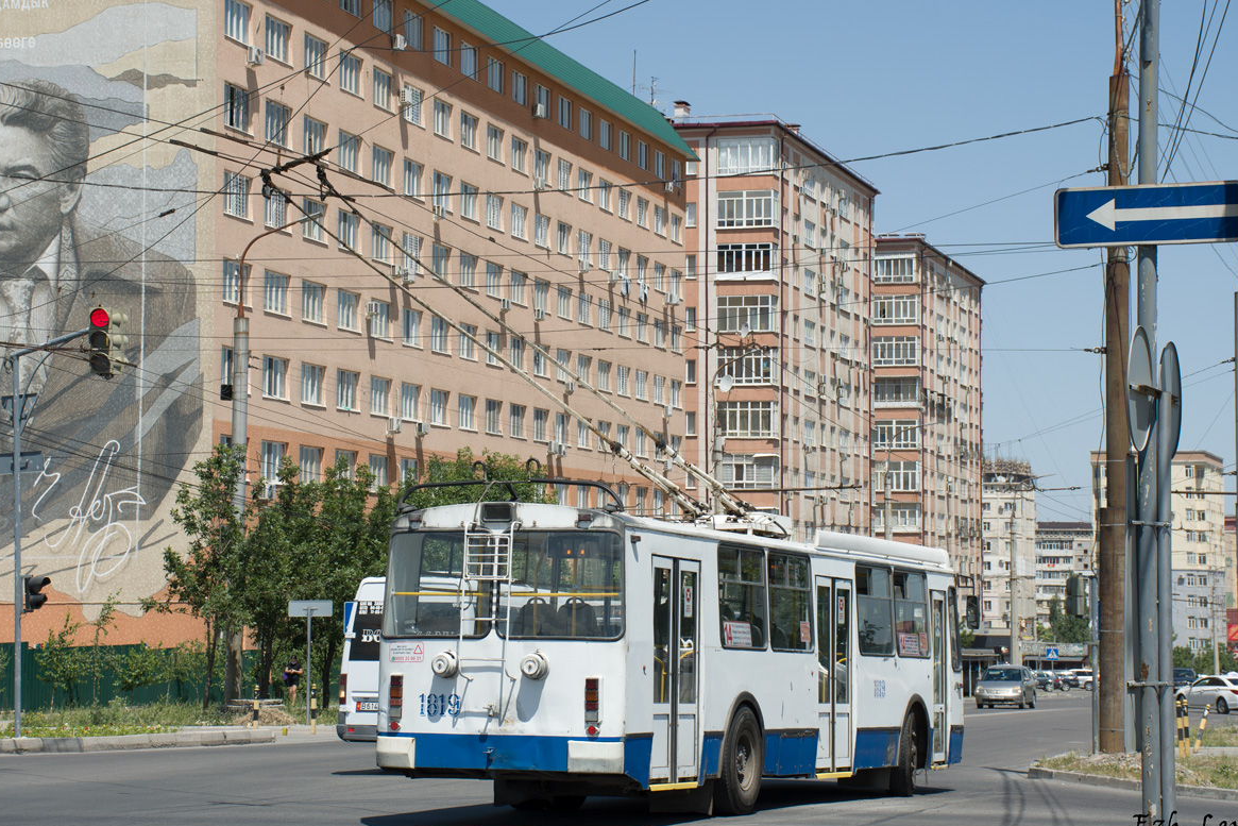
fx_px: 2373
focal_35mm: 69
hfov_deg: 29.2
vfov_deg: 19.7
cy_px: 417
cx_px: 610
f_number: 8
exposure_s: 1/400
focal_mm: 45
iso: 100
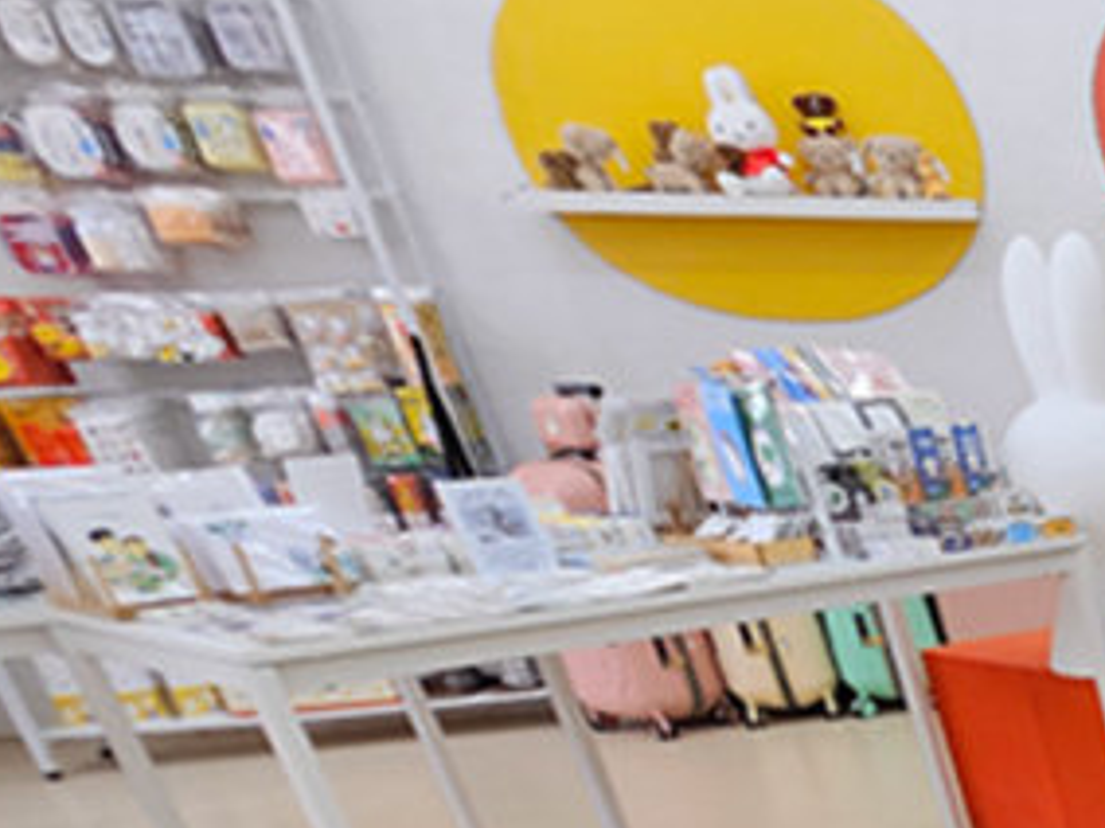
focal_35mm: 47
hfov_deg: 22.7
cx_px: 1976
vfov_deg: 25.8
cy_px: 1117
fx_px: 1500
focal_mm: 2.2
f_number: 2.2
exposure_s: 1/120
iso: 80
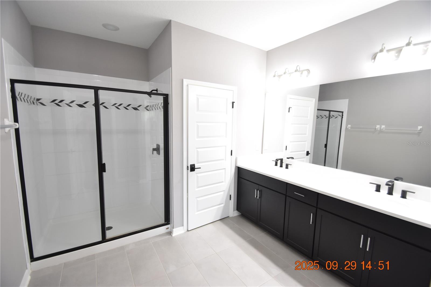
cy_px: 144
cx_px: 216
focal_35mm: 15
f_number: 3.5
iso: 800
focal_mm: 10
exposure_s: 1/30
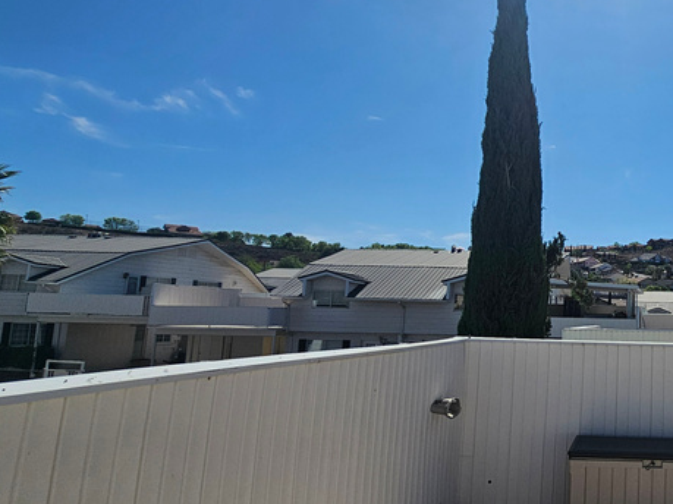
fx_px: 564
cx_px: 651
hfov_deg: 51.3
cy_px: 236
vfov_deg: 48.2
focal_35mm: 29
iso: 50
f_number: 2.2
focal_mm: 2.2
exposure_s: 1/6444
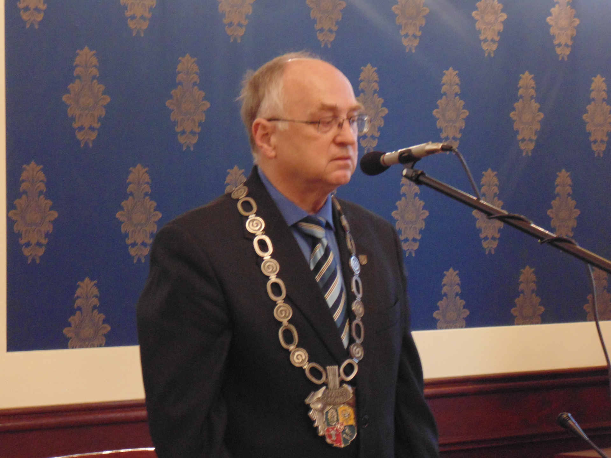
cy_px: 229
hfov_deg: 12.7
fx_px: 2736
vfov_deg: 9.6
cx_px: 306
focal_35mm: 155
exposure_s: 1/6
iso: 400
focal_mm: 27.8
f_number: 5.2
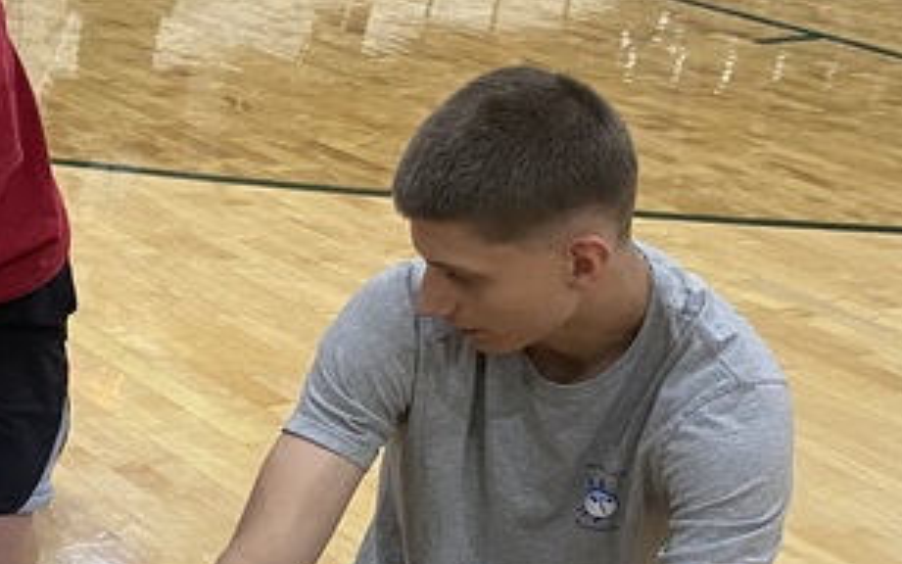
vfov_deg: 14.1
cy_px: 514
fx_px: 2262
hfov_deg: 20.2
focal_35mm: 92
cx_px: -344
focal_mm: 4.25
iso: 125
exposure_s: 1/60
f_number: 1.8
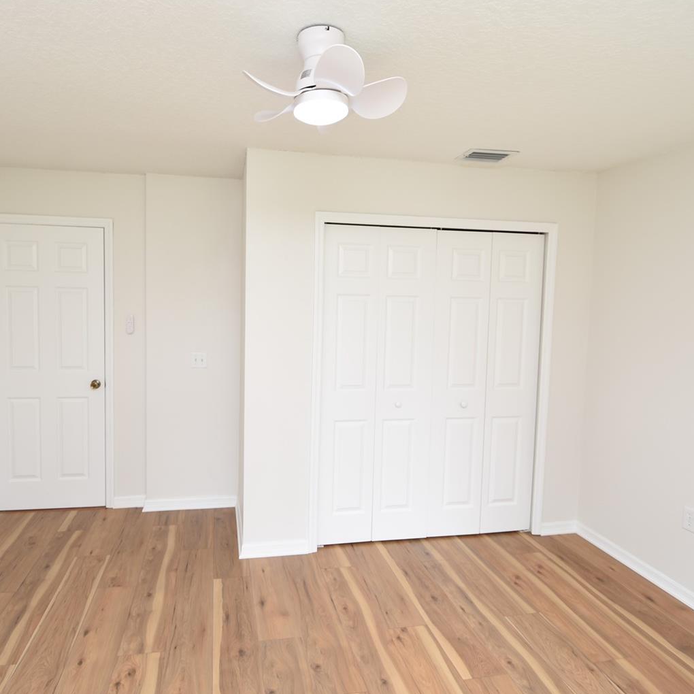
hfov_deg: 74.5
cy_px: 346
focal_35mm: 20
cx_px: 305
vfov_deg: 74.8
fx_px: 454
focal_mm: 10
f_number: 4
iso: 100
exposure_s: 1/60
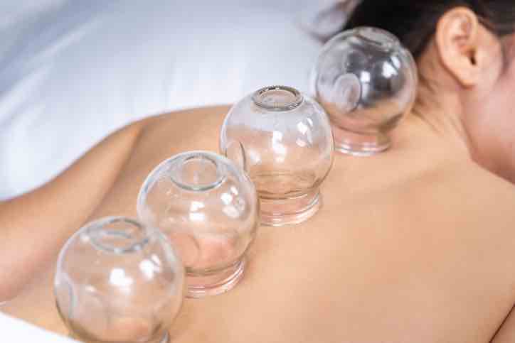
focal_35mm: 100
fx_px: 1431
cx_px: 258
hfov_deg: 20.4
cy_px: 172
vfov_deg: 13.7
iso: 100
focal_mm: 100
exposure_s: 1/125
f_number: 4
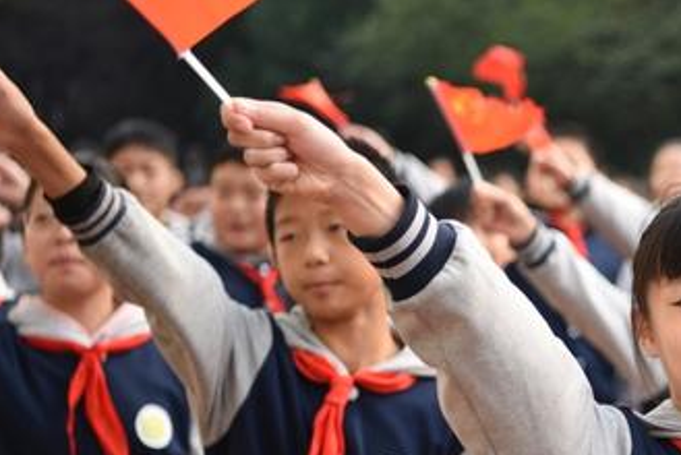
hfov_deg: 12.7
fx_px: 2991
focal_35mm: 158
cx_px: 793
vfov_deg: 8.7
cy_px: 352
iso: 160
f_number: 2.8
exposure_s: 1/500
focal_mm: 65
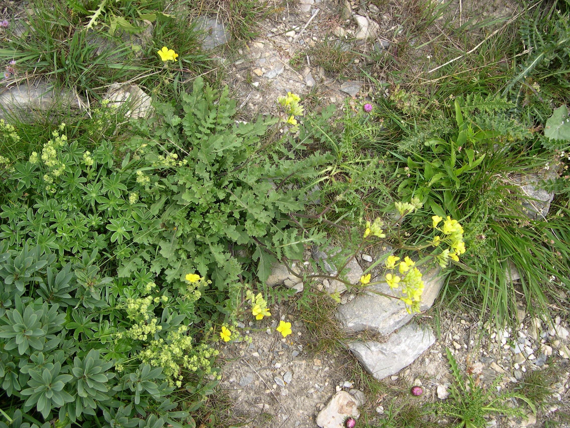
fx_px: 626
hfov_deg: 49.0
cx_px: 285
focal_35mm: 38
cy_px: 214
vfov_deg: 37.7
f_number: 2.8
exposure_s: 1/353
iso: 100
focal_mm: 8
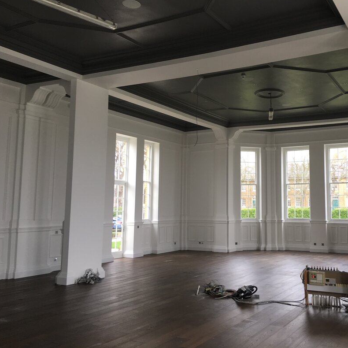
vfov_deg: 46.0
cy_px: 166
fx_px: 409
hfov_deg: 45.2
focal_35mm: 36
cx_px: 240
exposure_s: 1/50
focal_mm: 4.15
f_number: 2.2
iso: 32
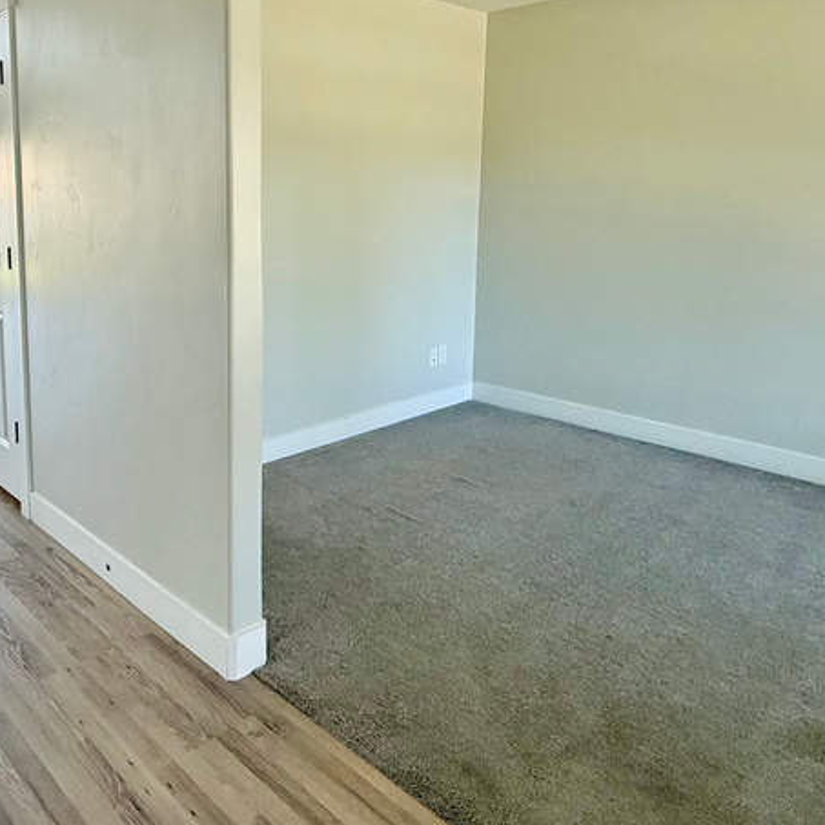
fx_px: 755
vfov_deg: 56.3
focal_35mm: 28
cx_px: 213
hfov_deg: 54.8
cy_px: 286
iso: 125
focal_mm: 2.22
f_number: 2.2
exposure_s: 1/99
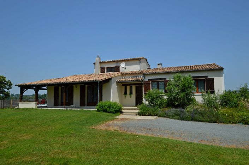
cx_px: 124
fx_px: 166
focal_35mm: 24
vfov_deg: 53.0
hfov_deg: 73.8
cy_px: 82
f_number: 9
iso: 100
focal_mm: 16
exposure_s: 1/320
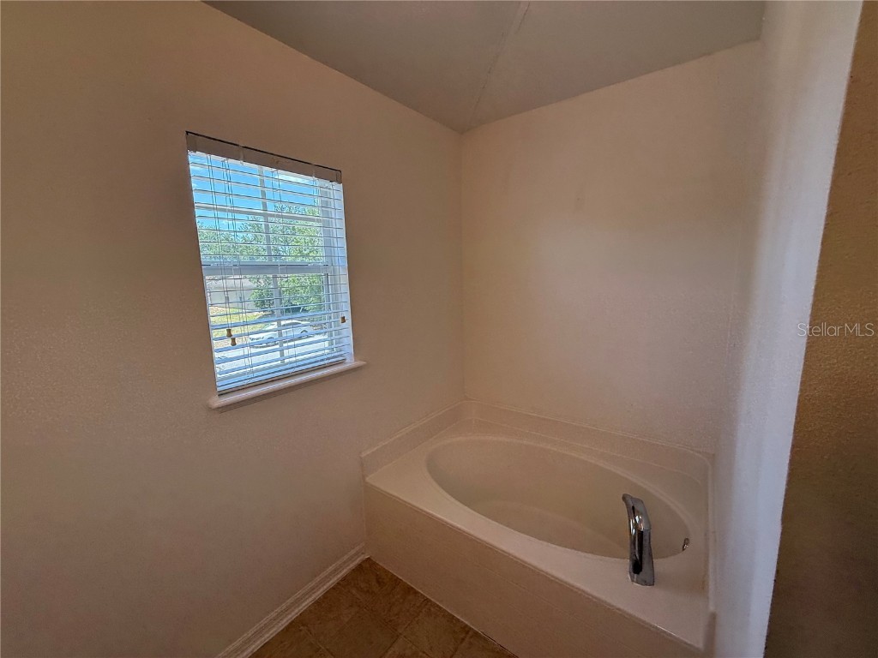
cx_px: 439
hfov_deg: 102.1
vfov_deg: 85.7
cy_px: 329
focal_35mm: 14
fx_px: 355
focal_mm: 2.22
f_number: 2.2
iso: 64
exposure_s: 1/181
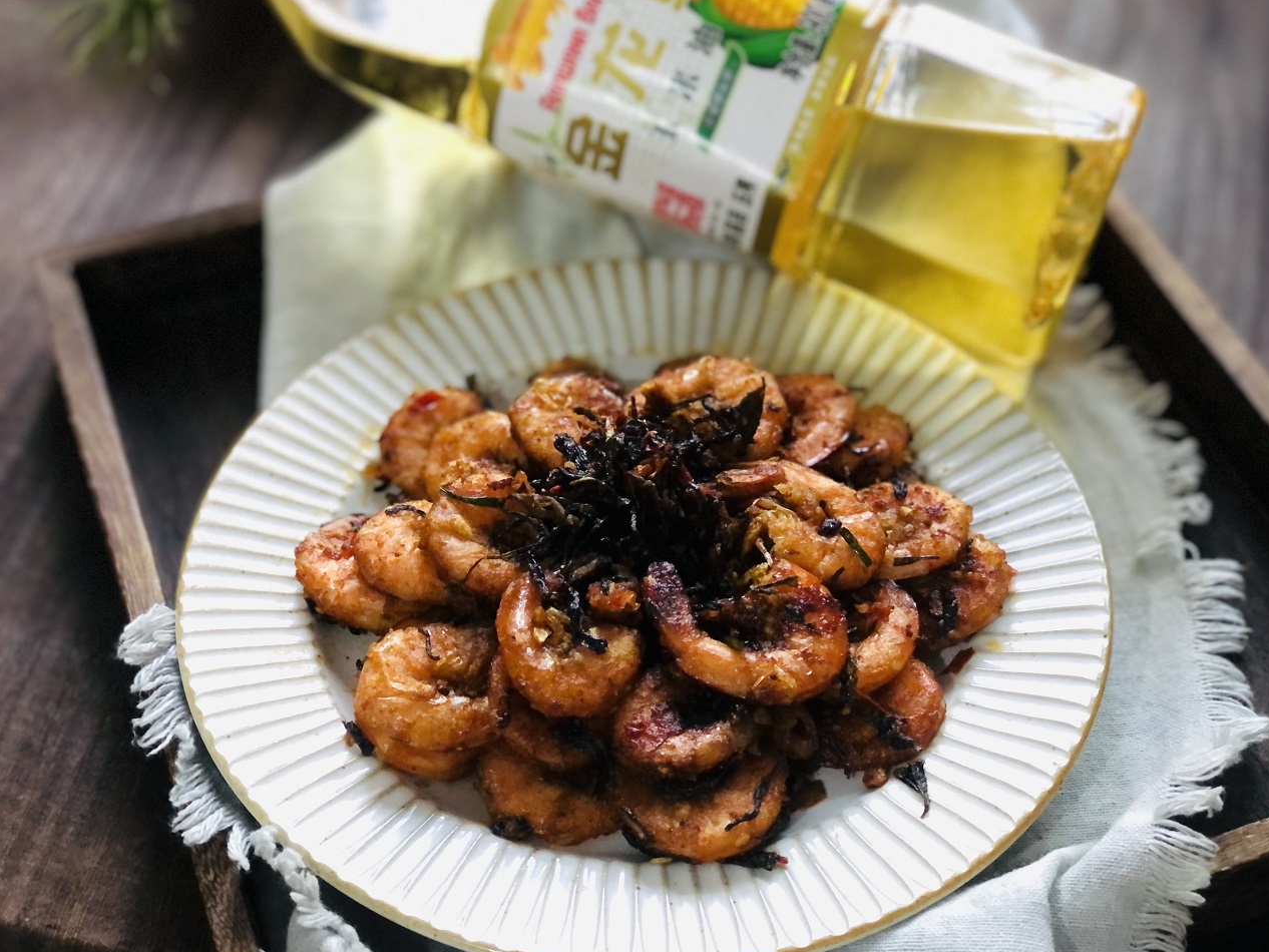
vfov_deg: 24.4
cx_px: 667
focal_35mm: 60
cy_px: 467
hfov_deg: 32.2
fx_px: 2200
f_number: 2.8
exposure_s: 1/30
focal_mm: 6.6
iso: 500
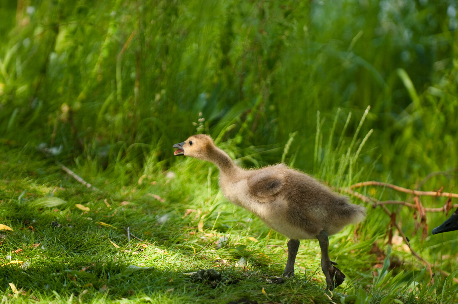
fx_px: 3240
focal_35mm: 255
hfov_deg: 8.1
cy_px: 152
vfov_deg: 5.4
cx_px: 229
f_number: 2.8
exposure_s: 1/640
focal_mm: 170
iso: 200
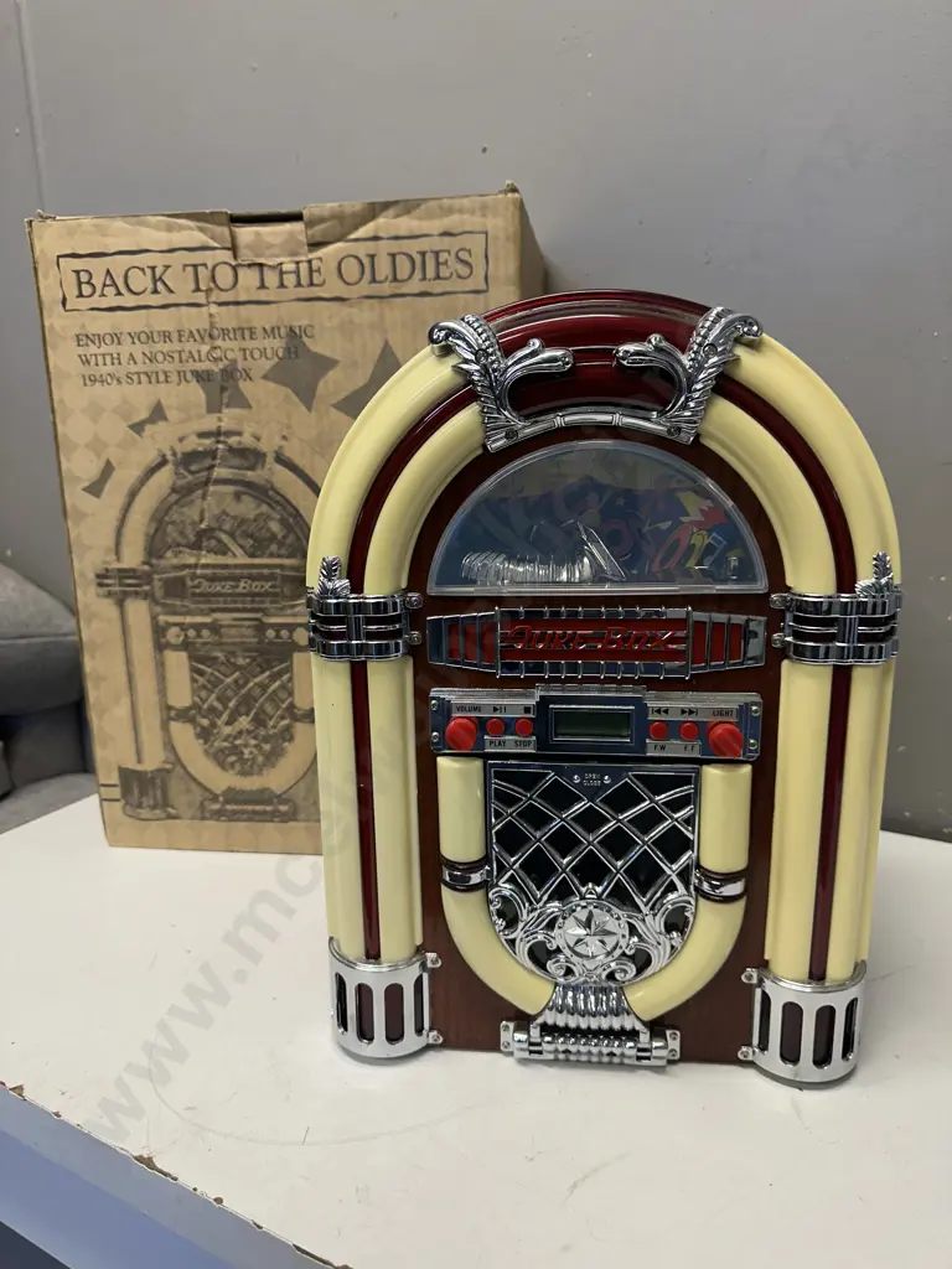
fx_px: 880
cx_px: 476
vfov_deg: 71.6
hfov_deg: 56.8
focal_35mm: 24
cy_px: 634
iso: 125
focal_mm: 6.86
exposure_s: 1/100
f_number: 1.78
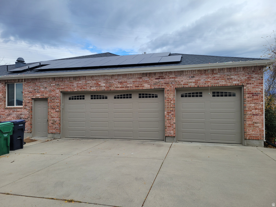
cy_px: 104
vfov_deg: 53.1
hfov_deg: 67.3
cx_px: 138
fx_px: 207
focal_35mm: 26
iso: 40
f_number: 1.8
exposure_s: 1/1084
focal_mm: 5.4
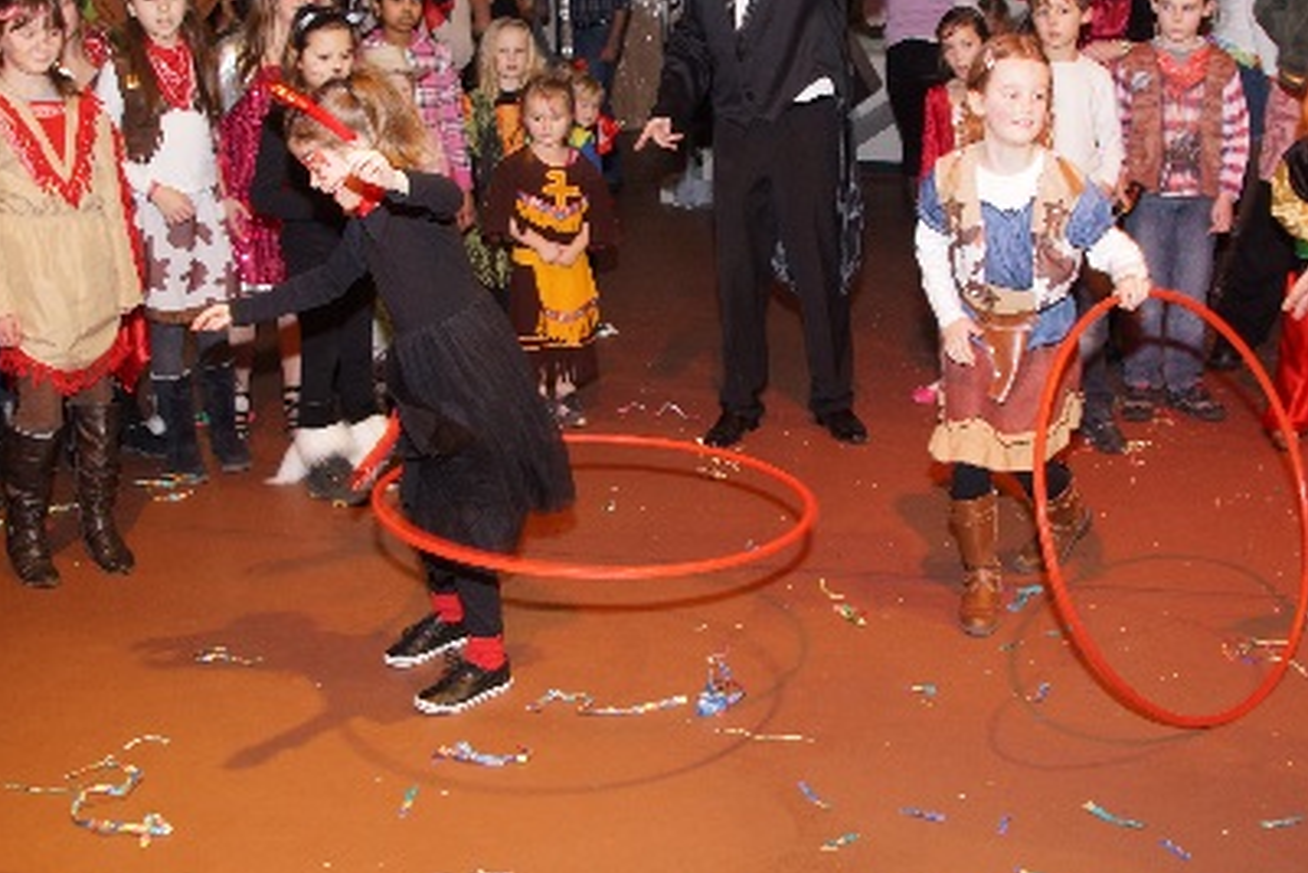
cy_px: 324
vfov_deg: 29.8
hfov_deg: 43.6
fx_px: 1636
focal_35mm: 45
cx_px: 706
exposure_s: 1/100
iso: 500
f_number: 3.5
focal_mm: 20
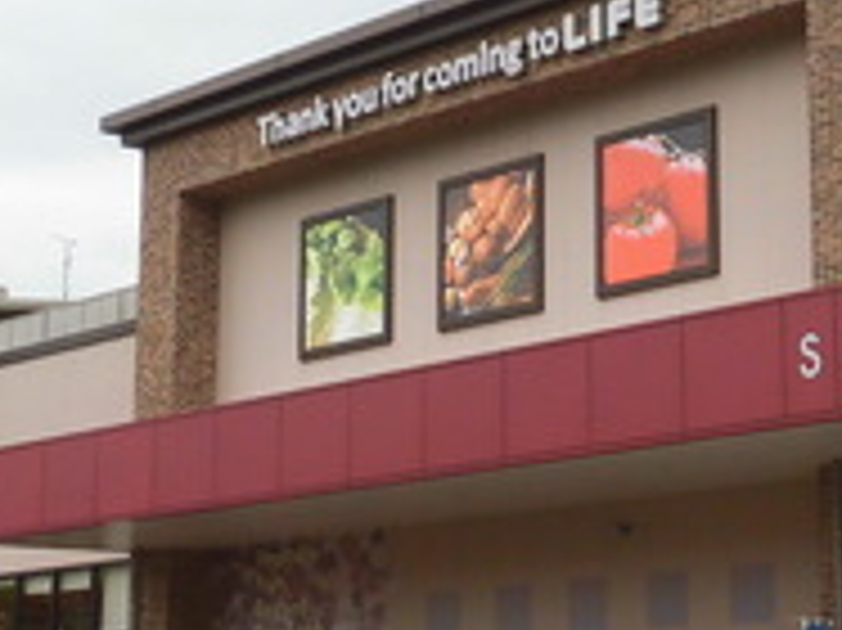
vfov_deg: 15.4
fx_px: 2334
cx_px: 689
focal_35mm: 96
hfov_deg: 20.2
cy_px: 310
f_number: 3.3
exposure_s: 1/500
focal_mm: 4.98
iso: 100
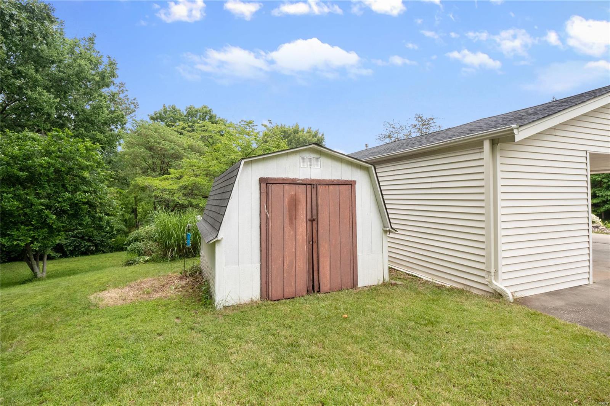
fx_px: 271
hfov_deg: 96.7
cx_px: 305
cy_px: 203
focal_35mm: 16
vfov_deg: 73.7
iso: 400
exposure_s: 1/250
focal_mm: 8
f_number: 8
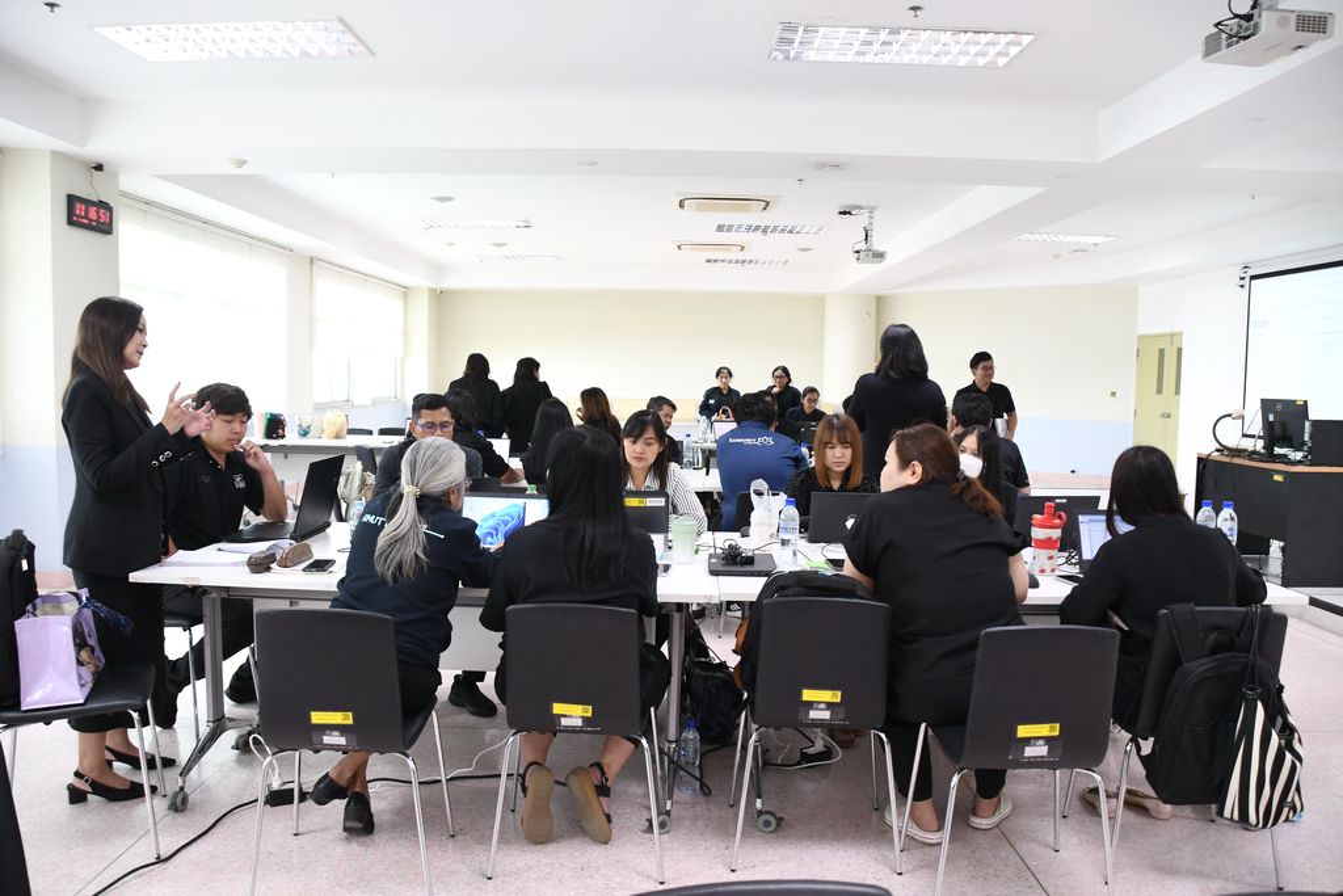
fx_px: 1007
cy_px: 448
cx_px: 672
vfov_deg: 47.9
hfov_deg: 67.4
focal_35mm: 27
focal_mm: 18
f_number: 4
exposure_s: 1/80
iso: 800
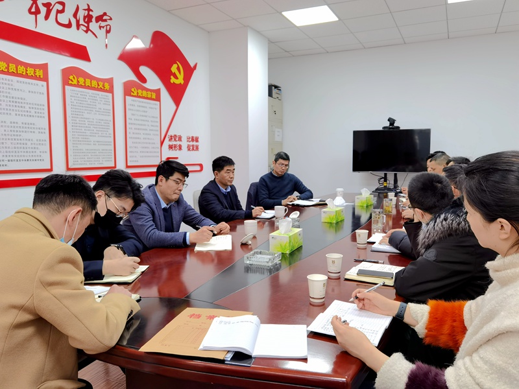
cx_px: 260
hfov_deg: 65.3
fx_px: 405
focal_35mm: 27
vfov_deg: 51.4
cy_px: 194
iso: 200
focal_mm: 6.71
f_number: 1.9
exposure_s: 1/100
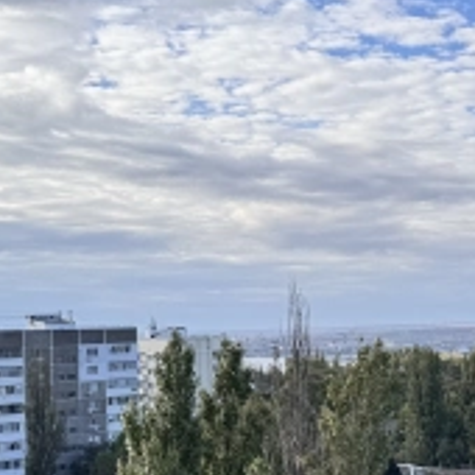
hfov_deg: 21.8
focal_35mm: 78
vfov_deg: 22.1
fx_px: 1211
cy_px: 324
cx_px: 414
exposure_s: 1/4049
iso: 80
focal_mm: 6.76
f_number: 1.78
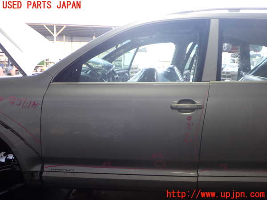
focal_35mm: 30
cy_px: 100
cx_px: 134
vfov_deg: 46.8
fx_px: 231
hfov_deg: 60.0
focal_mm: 5.4
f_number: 2.3
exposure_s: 1/80
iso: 200
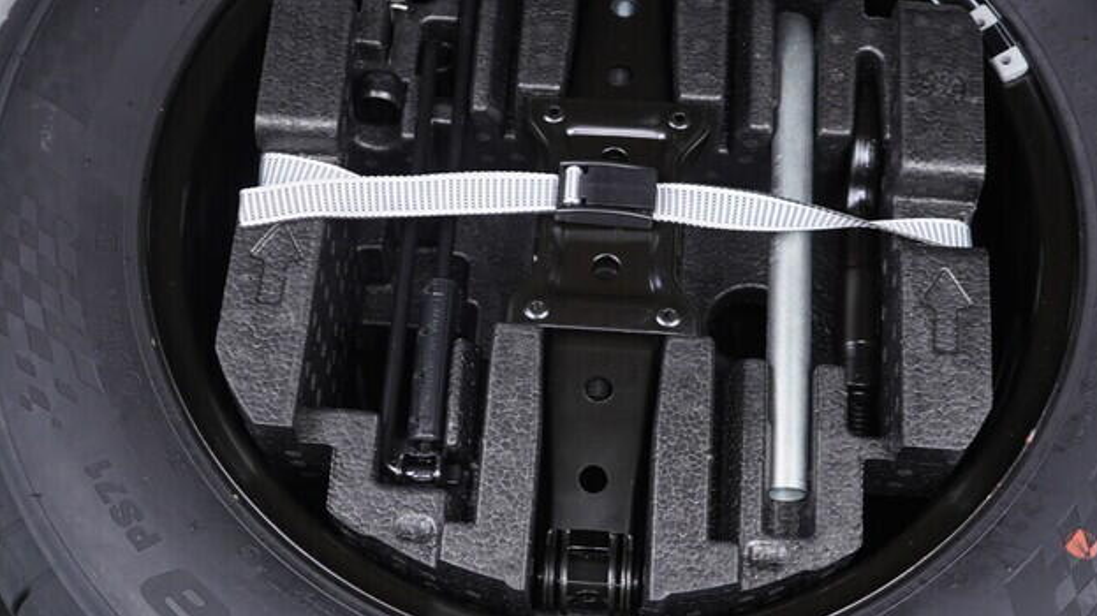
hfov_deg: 33.8
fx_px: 1803
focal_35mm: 62
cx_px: 532
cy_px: 290
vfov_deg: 19.4
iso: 320
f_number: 2.8
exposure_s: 1/40
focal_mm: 24
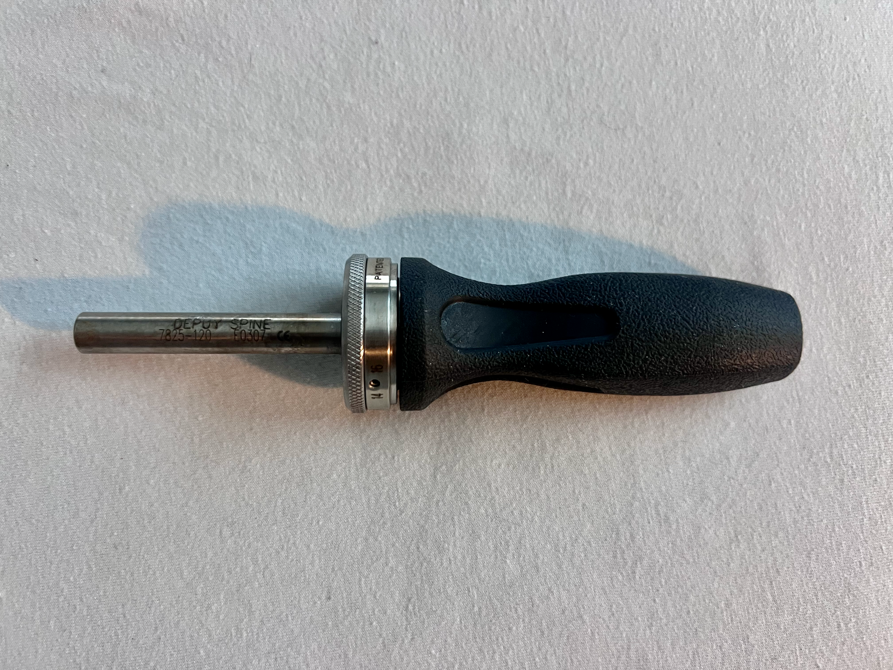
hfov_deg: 67.3
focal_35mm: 26
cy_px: 335
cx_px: 446
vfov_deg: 53.1
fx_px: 671
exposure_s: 1/60
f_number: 1.5
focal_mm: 5.7
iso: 200
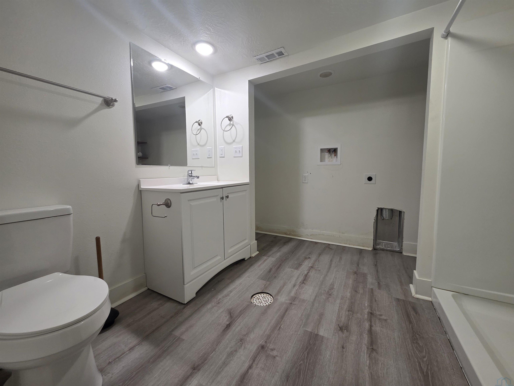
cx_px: 257
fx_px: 193
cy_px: 193
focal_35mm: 13
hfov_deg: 106.2
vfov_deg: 89.9
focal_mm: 2.2
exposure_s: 1/120
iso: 200
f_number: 1.9
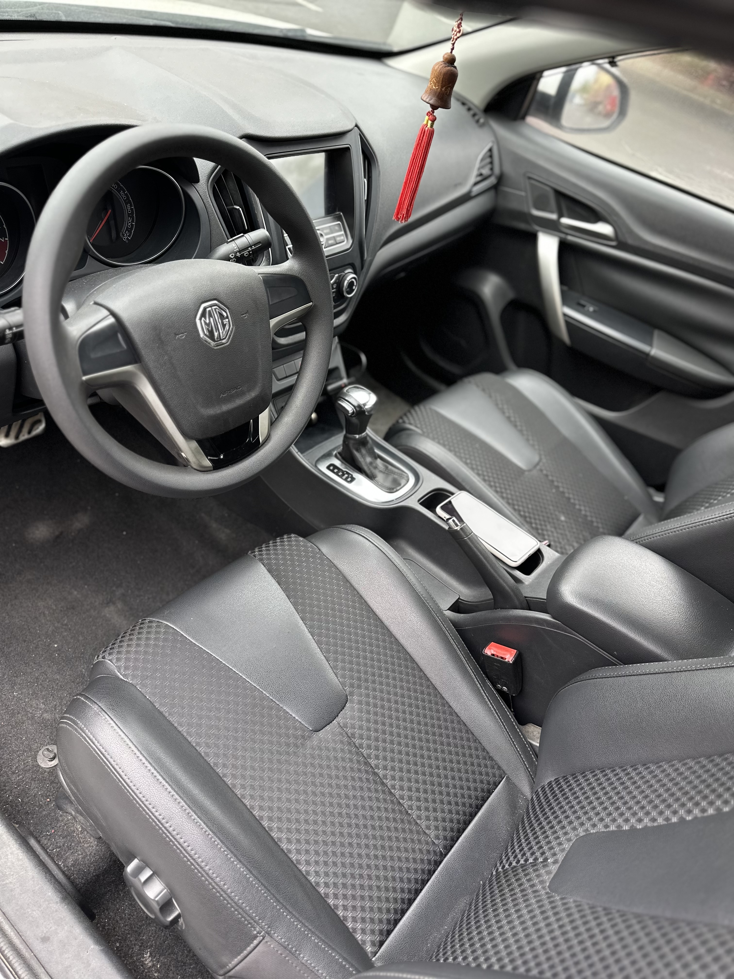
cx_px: 367
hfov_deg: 56.8
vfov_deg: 71.6
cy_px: 490
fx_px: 679
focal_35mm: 24
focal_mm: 6.86
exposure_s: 1/121
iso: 125
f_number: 1.78
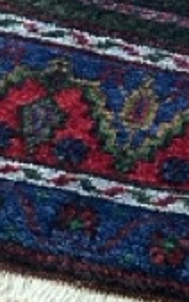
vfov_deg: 9.1
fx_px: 1849
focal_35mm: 224
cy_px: -155
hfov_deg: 5.8
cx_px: 333
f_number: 1.8
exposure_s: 1/60
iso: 160
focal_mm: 3.99
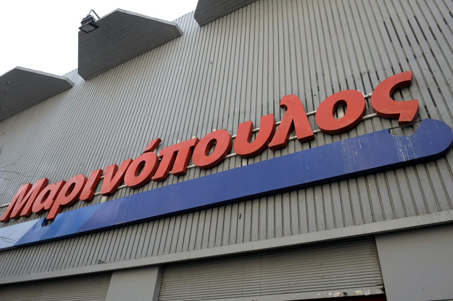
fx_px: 352
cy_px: 150
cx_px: 226
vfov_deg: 46.3
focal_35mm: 28
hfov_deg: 65.5
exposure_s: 1/100
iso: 400
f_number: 9
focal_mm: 28
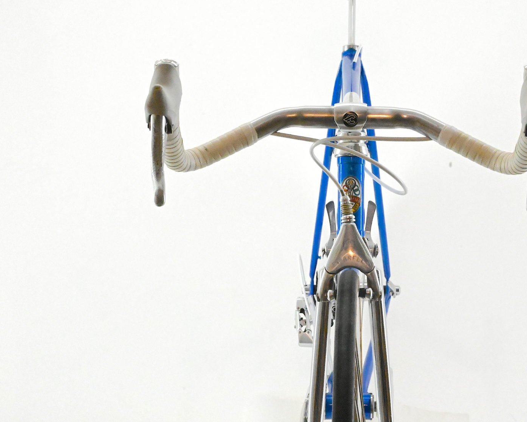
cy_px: 180
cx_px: 352
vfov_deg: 16.9
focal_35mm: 91
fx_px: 1419
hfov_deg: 21.0
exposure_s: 1/640
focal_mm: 70
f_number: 20
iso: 20000
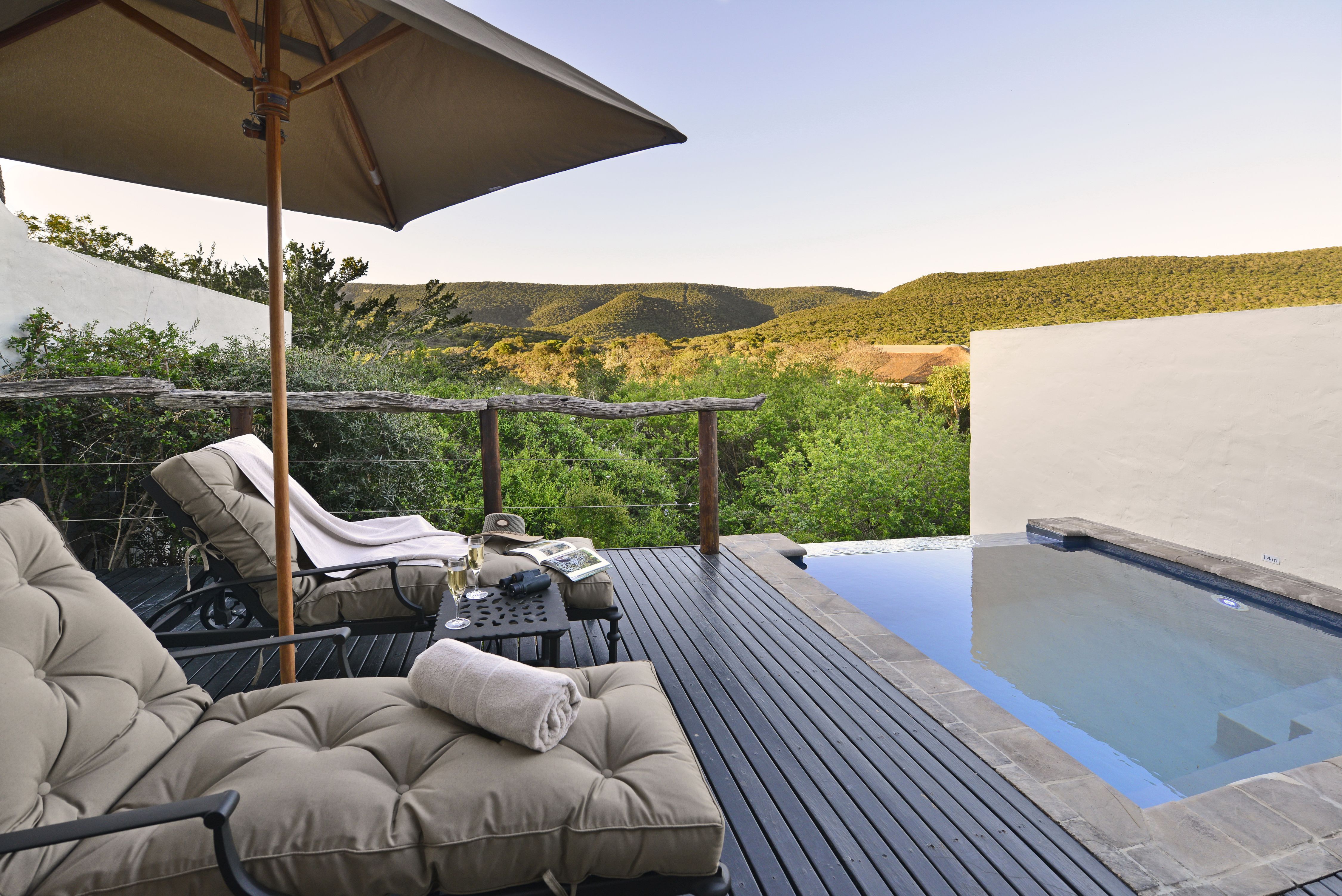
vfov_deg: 81.2
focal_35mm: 14
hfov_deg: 104.2
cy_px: 448
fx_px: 522
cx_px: 671
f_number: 5.6
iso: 320
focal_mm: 14
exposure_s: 1/250
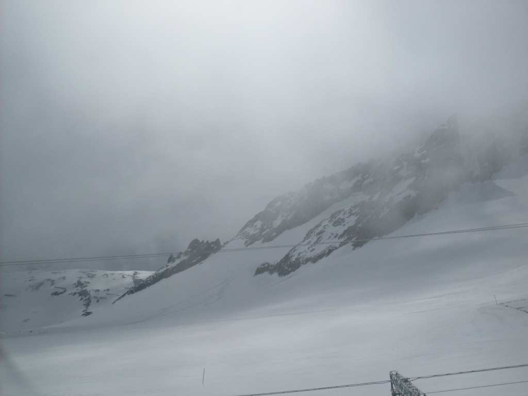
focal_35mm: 38
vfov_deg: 37.7
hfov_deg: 49.0
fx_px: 580
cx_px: 264
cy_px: 198
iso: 80
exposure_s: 1/2000
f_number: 8.4
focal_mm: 6.3
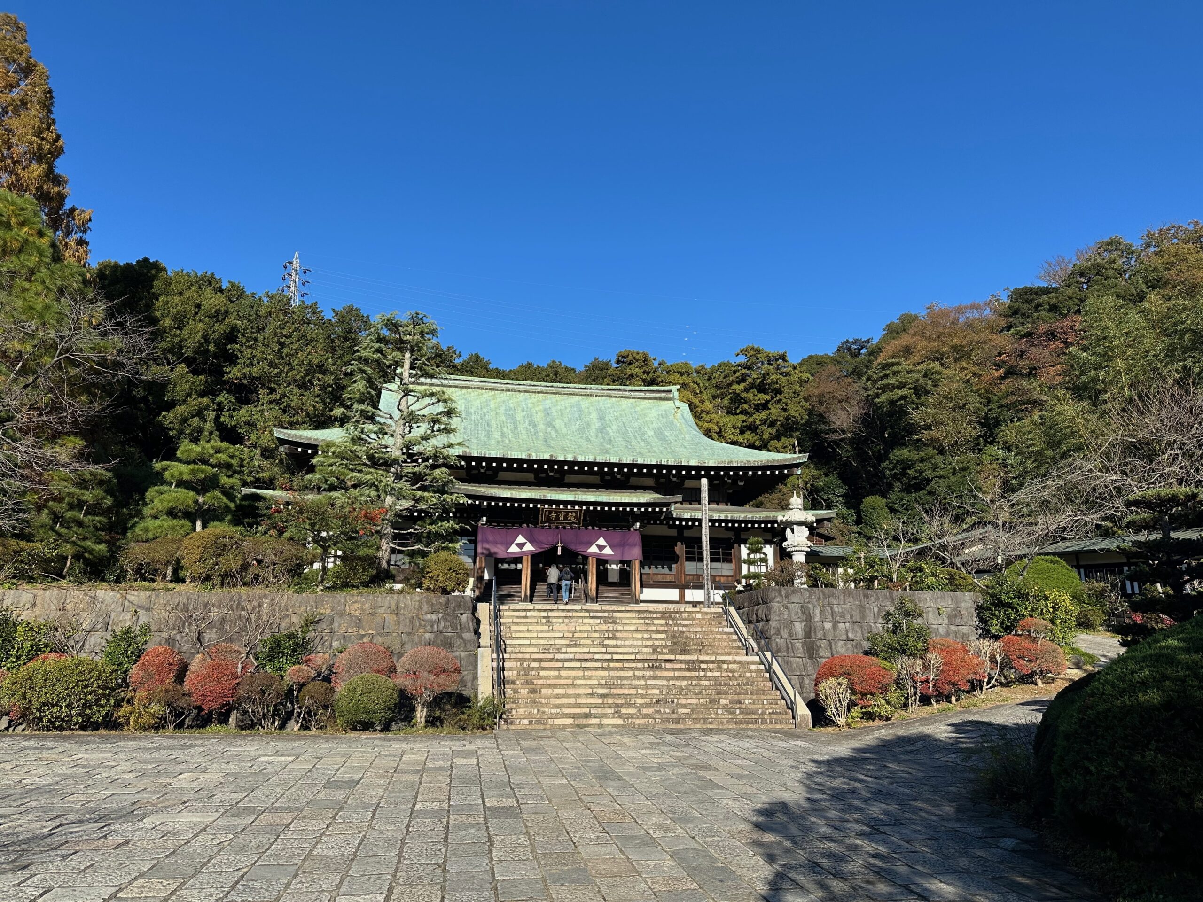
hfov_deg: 71.6
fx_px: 834
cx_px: 602
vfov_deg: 56.8
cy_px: 451
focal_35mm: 24
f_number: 1.78
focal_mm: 6.86
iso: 80
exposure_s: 1/3247
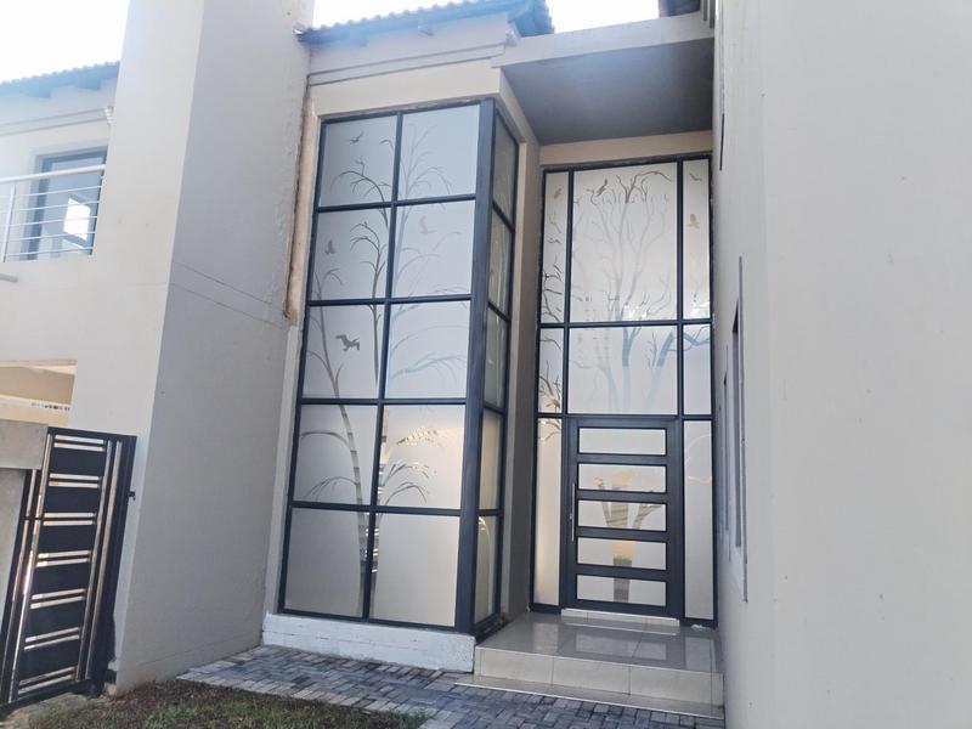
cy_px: 364
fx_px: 730
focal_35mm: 26
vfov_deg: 53.1
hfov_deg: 67.3
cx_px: 486
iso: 100
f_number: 1.8
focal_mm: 4.75
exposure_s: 1/196
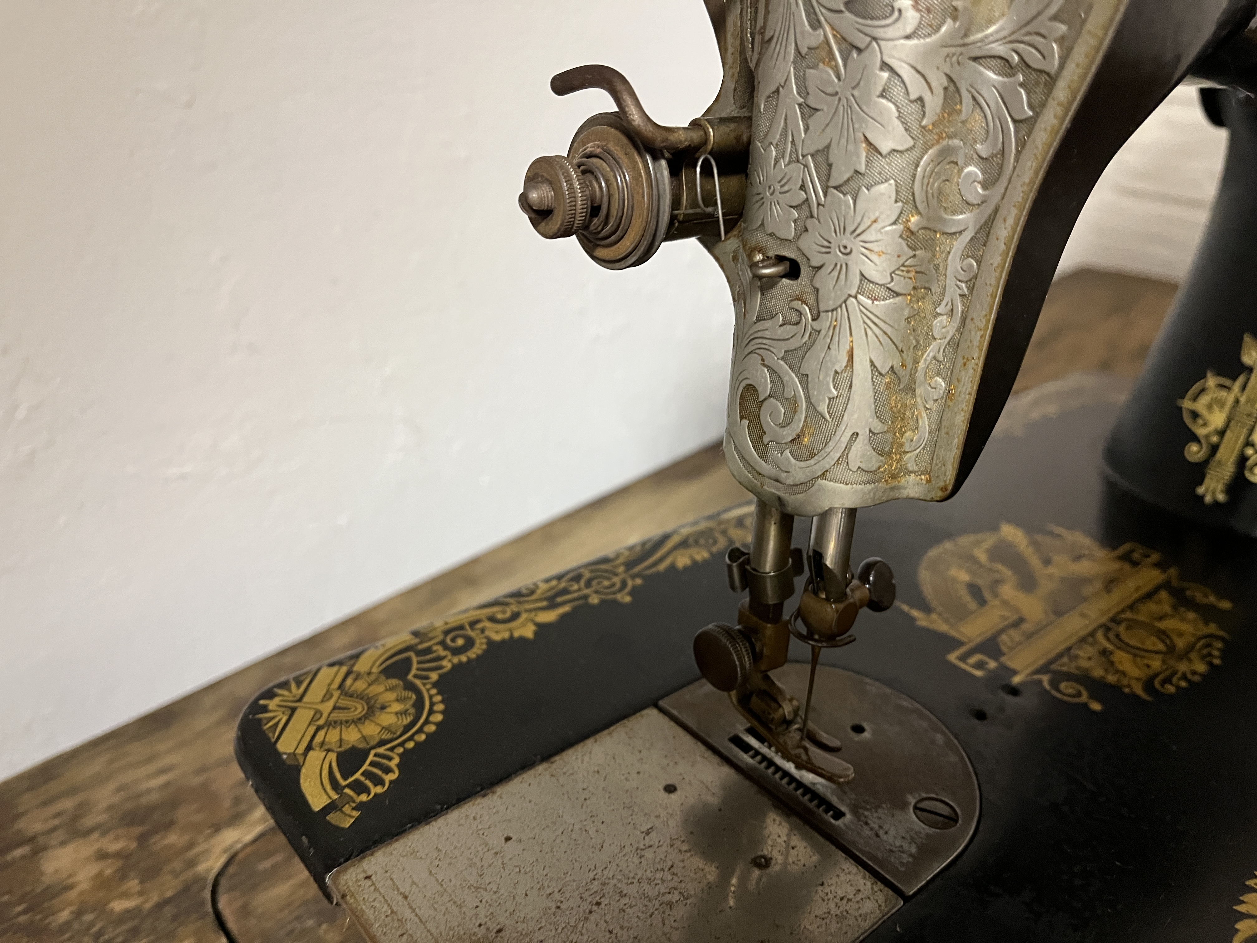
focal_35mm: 26
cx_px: 628
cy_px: 472
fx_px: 944
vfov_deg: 53.1
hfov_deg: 67.3
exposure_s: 1/50
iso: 400
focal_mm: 5.1
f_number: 1.6
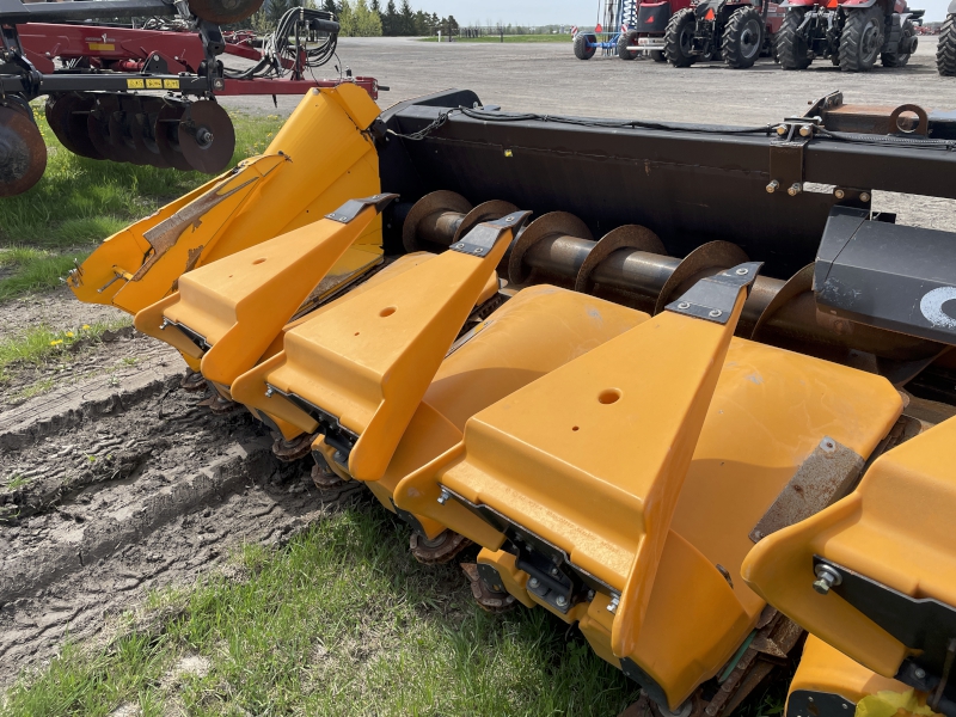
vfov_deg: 53.1
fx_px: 718
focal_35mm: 26
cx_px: 478
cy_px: 358
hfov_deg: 67.3
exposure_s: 1/3205
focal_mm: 4.2
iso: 32
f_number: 1.6
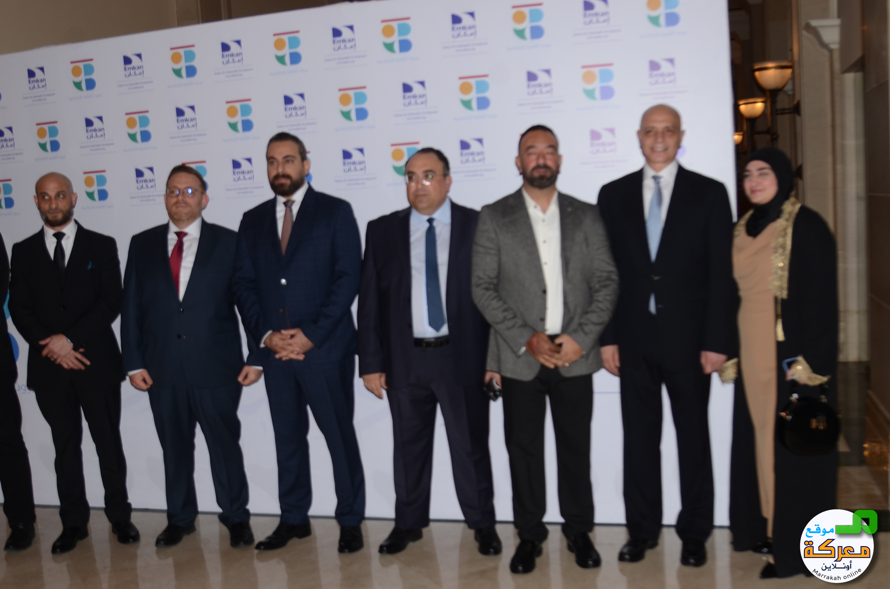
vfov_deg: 36.7
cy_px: 294
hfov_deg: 53.2
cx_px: 445
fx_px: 888
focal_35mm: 36
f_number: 4.5
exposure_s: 1/250
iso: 250
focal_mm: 24
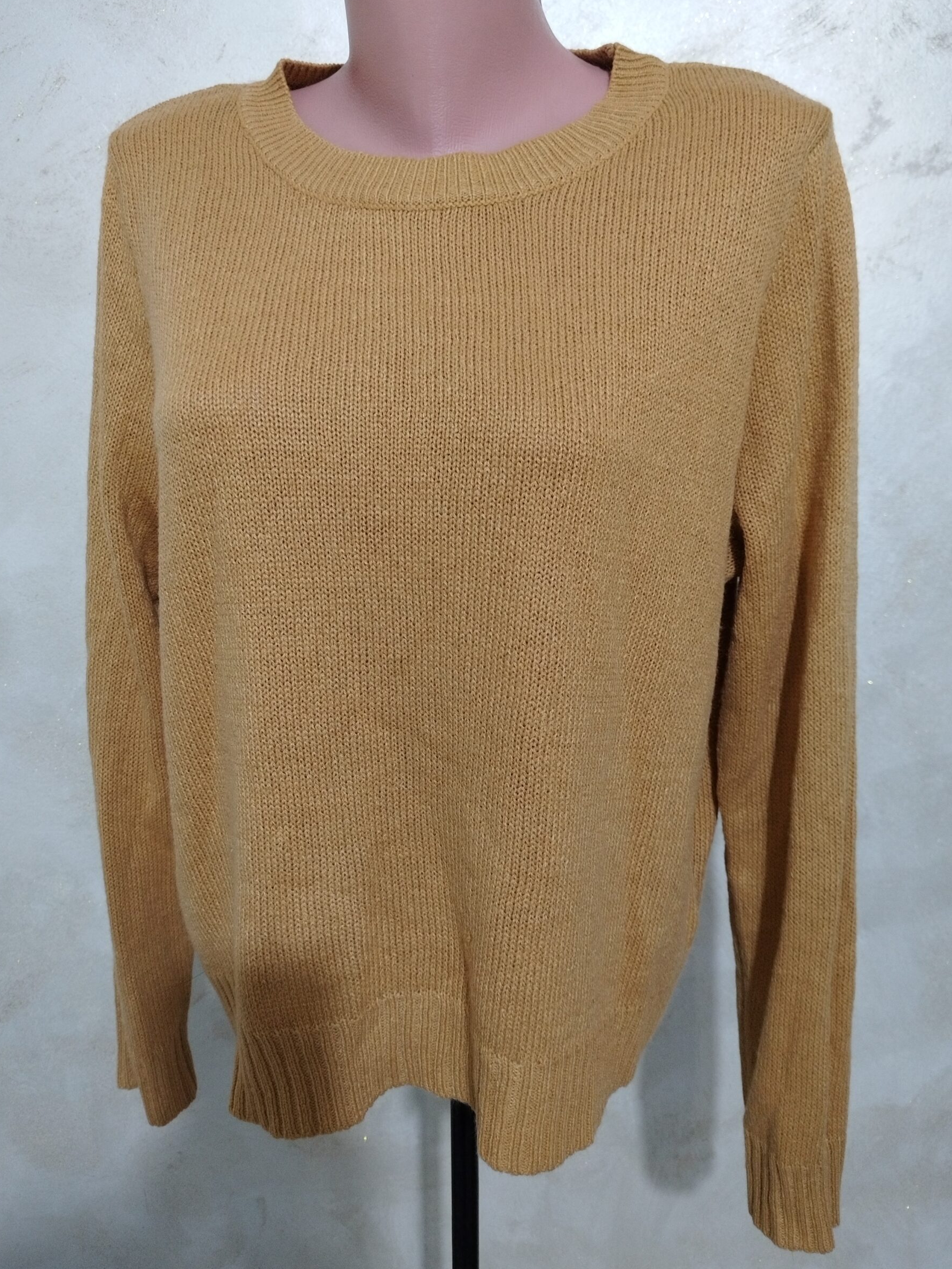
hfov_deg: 49.7
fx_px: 1027
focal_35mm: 28
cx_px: 463
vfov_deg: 63.4
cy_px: 607
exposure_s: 1/33.3
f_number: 1.8
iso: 616
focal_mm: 6.24
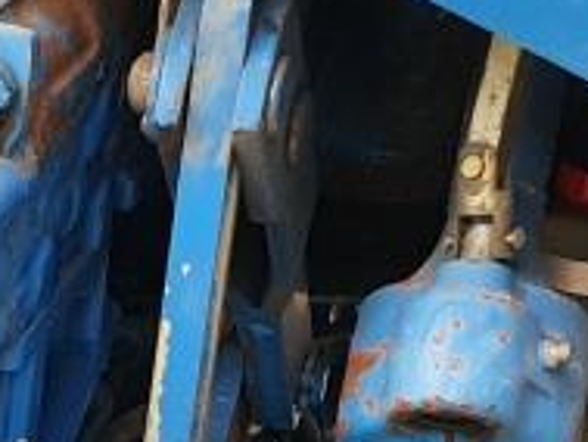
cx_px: -361
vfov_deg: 9.2
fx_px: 2397
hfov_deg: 13.0
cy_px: 1127
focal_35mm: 141
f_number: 2.4
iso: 80
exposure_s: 1/100
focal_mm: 4.32
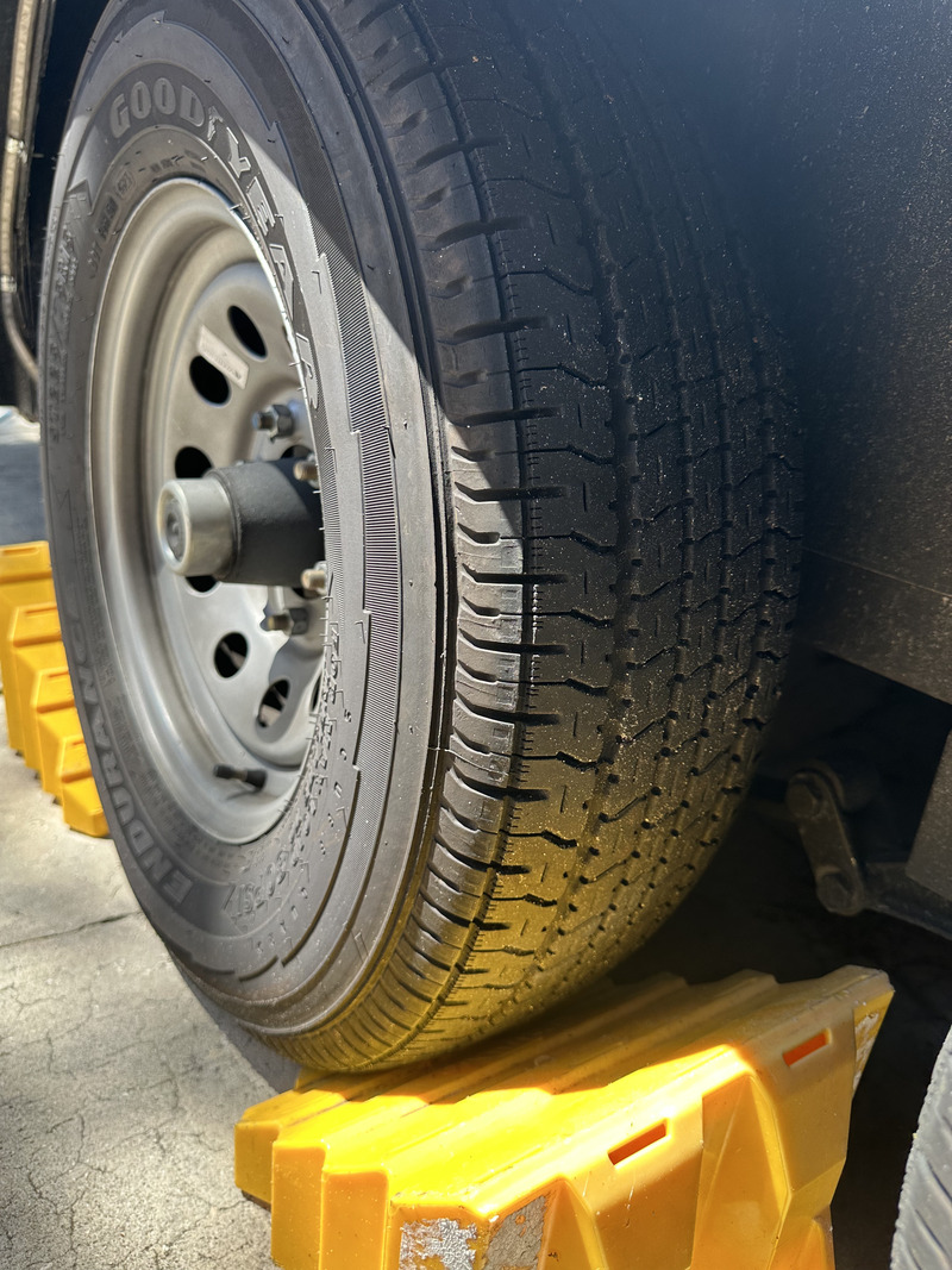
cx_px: 476
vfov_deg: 71.6
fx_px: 880
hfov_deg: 56.8
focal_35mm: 24
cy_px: 635
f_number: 1.78
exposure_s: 1/494
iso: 80
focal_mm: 6.86
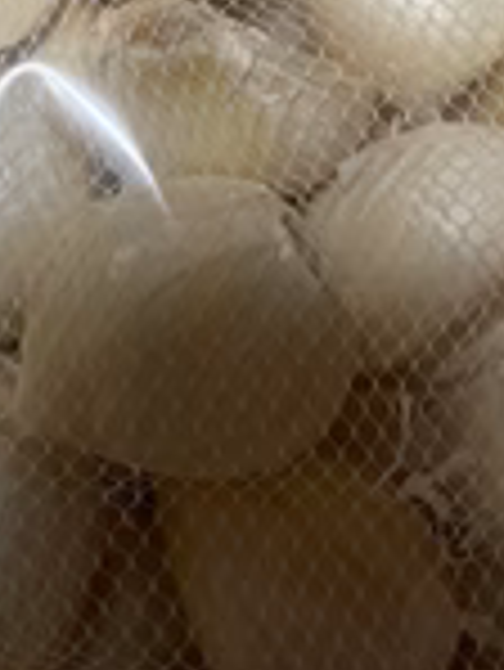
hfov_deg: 21.6
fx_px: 1299
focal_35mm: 67
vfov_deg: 27.0
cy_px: -31
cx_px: 72
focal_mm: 5.1
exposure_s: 1/120
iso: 125
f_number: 1.6
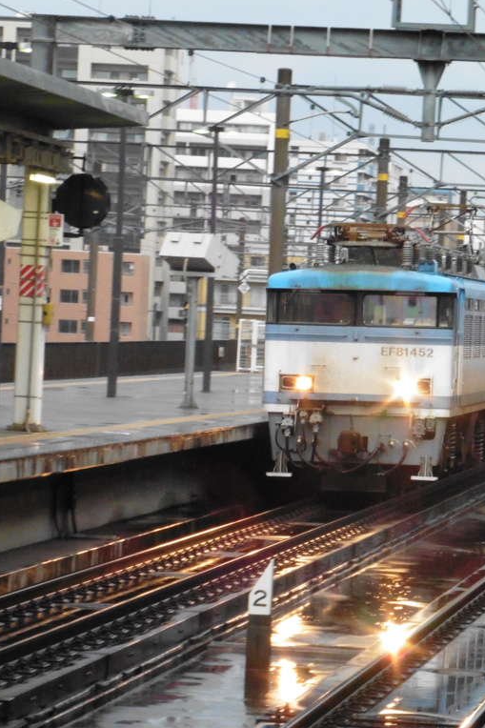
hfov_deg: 7.2
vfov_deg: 10.8
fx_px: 3861
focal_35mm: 191
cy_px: 363
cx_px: 342
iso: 800
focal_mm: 24.4
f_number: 5.4
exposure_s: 1/50
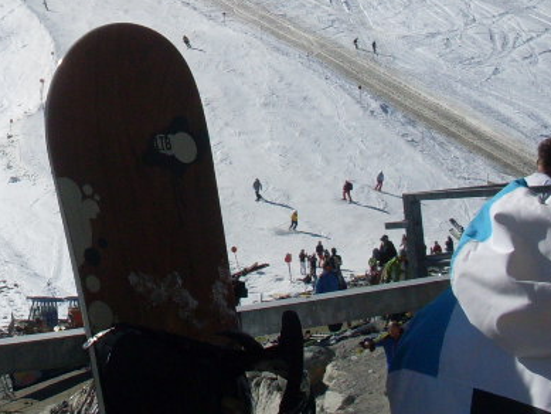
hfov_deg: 18.5
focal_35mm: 100
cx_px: -119
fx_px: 1592
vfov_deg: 14.3
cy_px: -96
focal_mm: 6.3
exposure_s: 1/500
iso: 80
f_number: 8.4
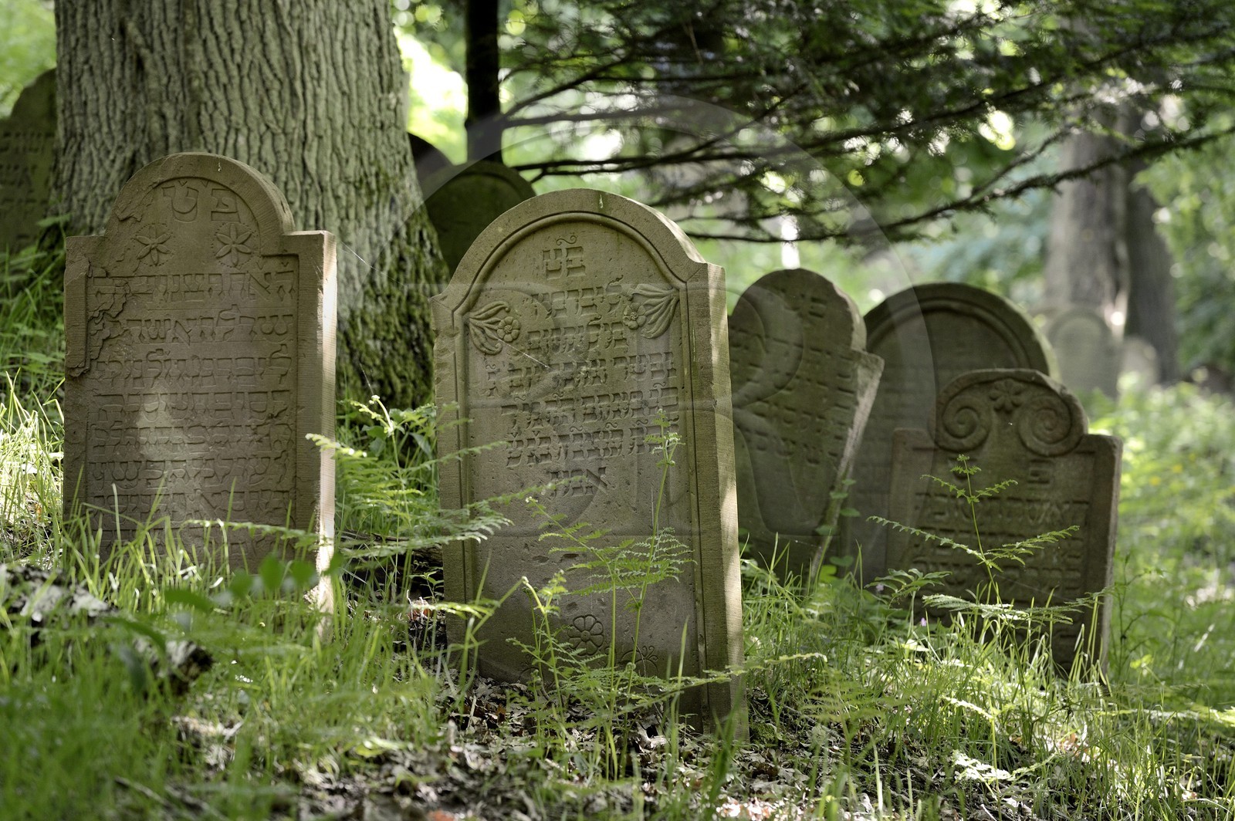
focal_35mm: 170
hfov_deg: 12.1
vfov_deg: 8.1
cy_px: 410
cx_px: 618
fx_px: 5827
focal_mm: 170
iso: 800
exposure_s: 1/100
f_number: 5
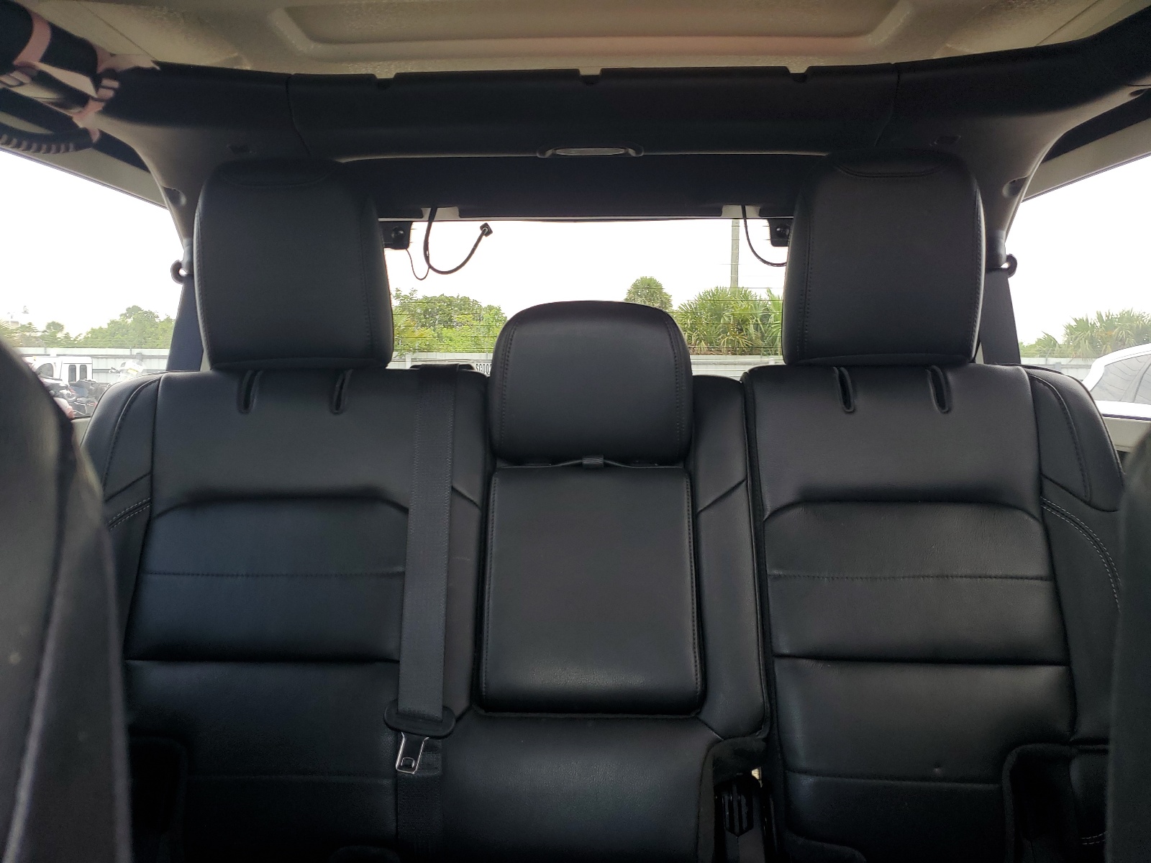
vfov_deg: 53.1
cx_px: 576
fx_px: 865
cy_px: 432
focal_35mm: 26
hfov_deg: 67.3
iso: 54
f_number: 1.5
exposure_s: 1/120
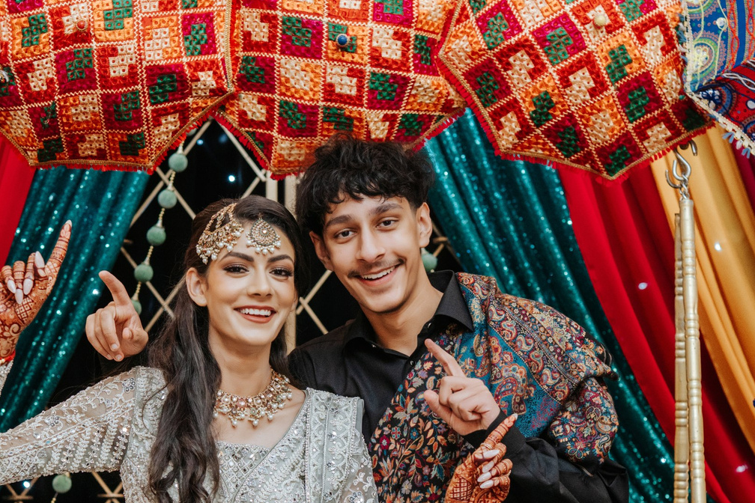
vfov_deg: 10.7
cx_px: 329
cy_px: 446
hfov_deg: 16.1
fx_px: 2663
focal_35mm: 127
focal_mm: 50
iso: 800
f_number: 2.8
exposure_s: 1/160
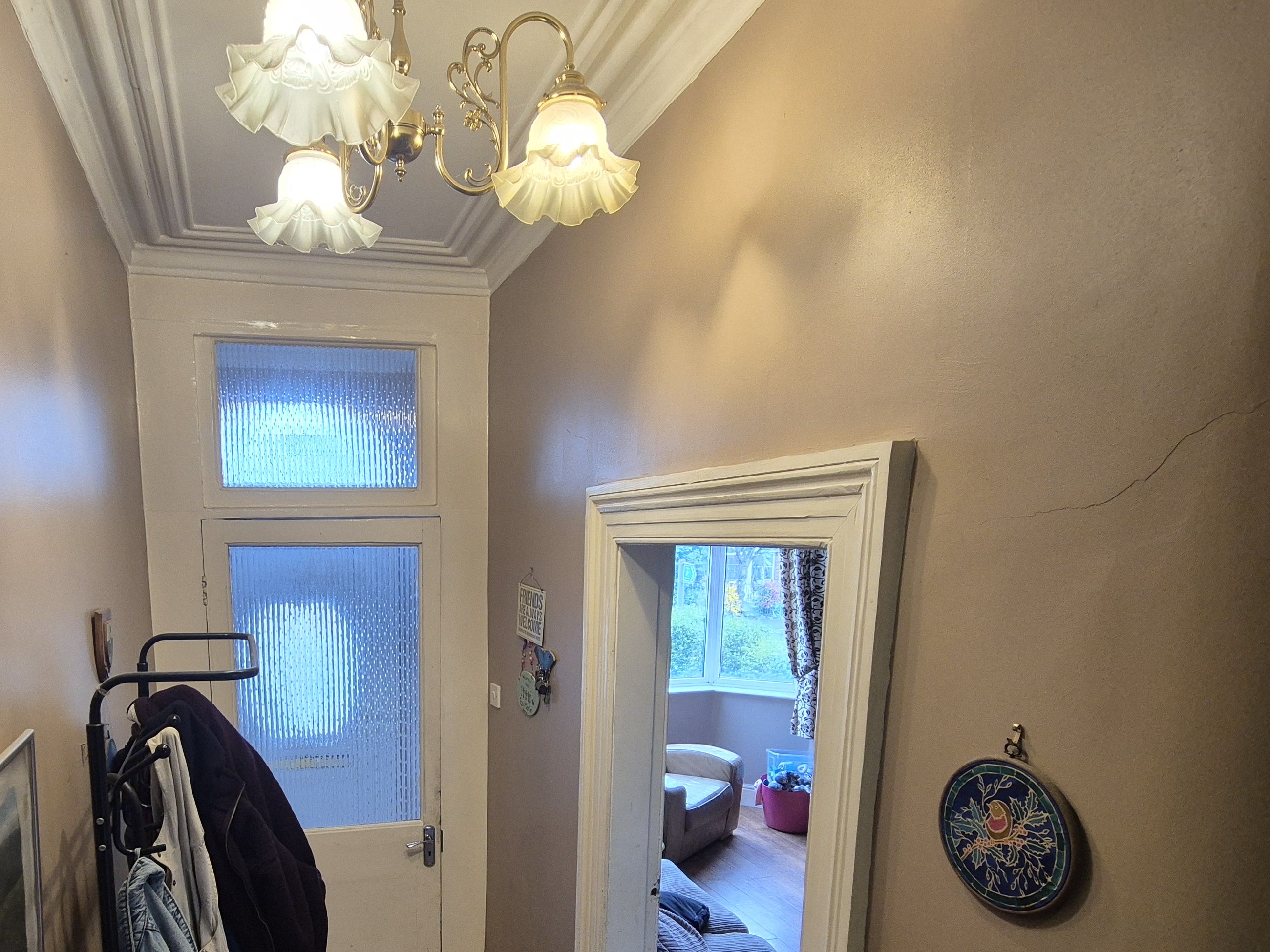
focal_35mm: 20
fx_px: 734
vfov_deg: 63.3
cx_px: 448
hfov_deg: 79.7
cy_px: 675
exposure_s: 1/50
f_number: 2.2
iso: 250
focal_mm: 2.2
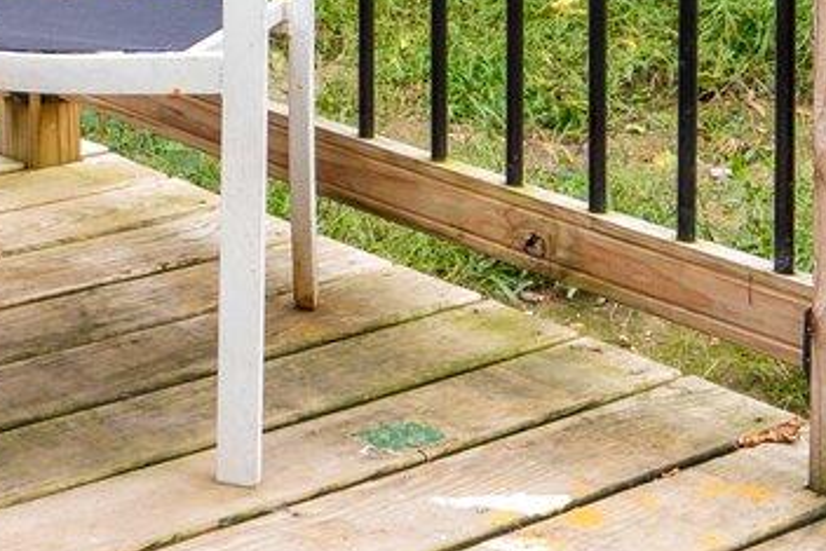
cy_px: -454
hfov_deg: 19.6
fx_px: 2135
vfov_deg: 13.2
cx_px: -336
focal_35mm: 93
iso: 80
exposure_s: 1/3
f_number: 9
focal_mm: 16
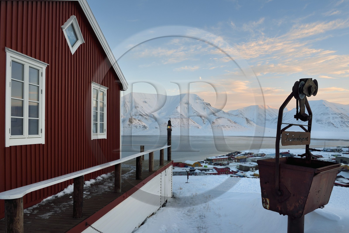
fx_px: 233
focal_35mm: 24
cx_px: 174
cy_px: 116
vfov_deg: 53.1
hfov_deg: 73.8
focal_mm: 24
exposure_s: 1/80
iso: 200
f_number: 10
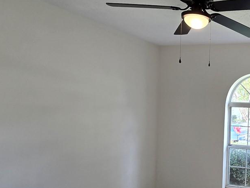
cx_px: 261
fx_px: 246
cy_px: 125
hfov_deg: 44.2
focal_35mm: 34
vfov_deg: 41.3
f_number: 2.2
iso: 50
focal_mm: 2.2
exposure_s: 1/60
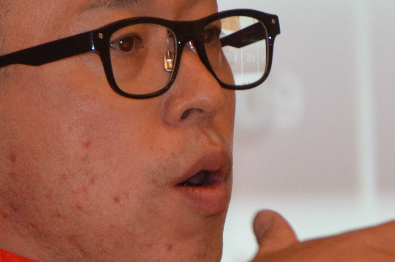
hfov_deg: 1.9
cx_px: 417
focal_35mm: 1104
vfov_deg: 1.2
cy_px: 225
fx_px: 12089
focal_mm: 200
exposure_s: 1/160
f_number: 5.6
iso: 1600
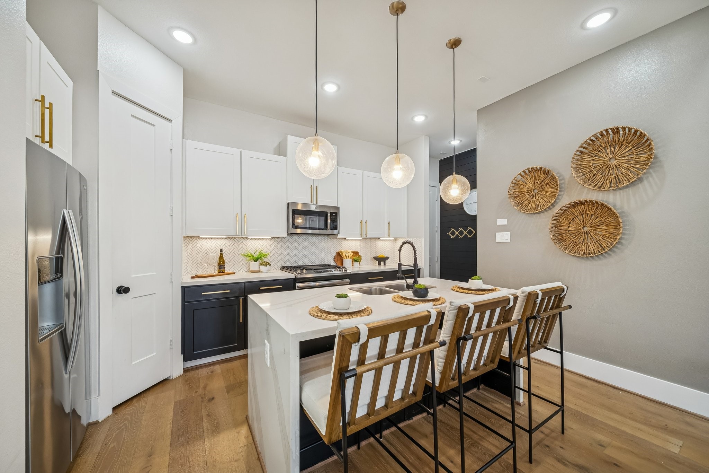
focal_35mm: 13
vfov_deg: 85.4
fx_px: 256
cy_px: 236
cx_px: 354
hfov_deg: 108.3
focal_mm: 13
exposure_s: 1/30
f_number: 8
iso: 640
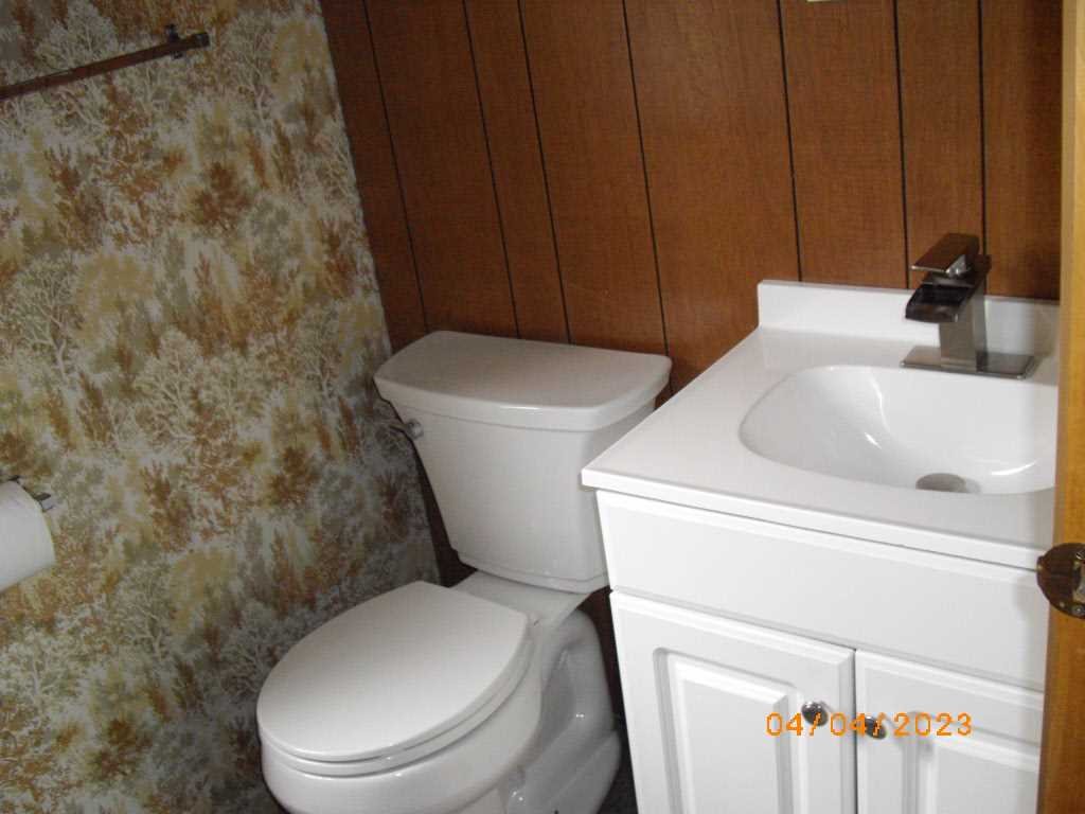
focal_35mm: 38
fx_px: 1191
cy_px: 407
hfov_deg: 49.0
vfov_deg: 37.7
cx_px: 542
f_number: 2.8
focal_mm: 7.9
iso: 400
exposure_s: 1/40
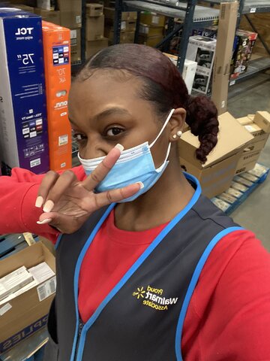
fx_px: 312
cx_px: 135
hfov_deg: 46.8
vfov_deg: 60.0
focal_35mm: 30
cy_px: 180
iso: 320
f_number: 2.2
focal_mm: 2.71
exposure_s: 1/40
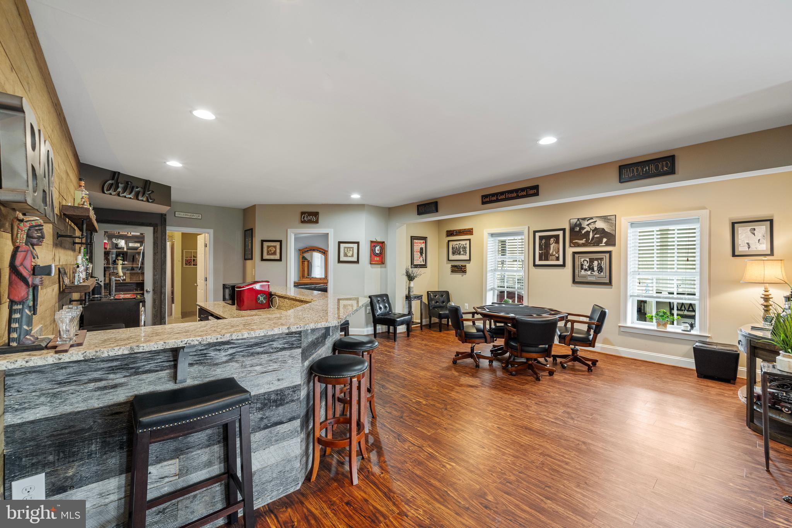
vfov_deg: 81.2
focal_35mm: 14
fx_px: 308
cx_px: 396
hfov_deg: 104.3
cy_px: 264
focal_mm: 14
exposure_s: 1/2
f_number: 8
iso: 640
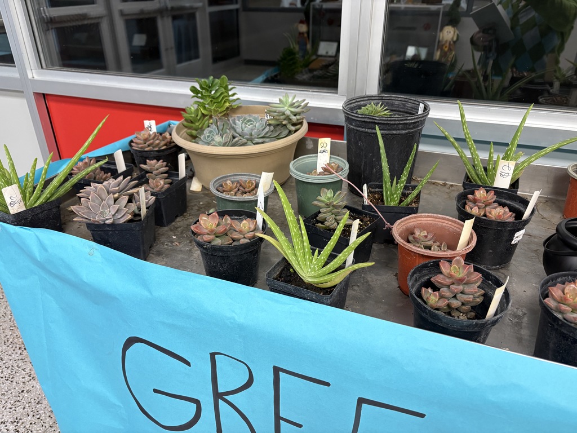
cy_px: 216
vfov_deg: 53.1
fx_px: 433
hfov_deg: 67.3
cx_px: 288
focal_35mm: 26
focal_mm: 5.96
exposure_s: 1/60
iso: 200
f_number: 1.6
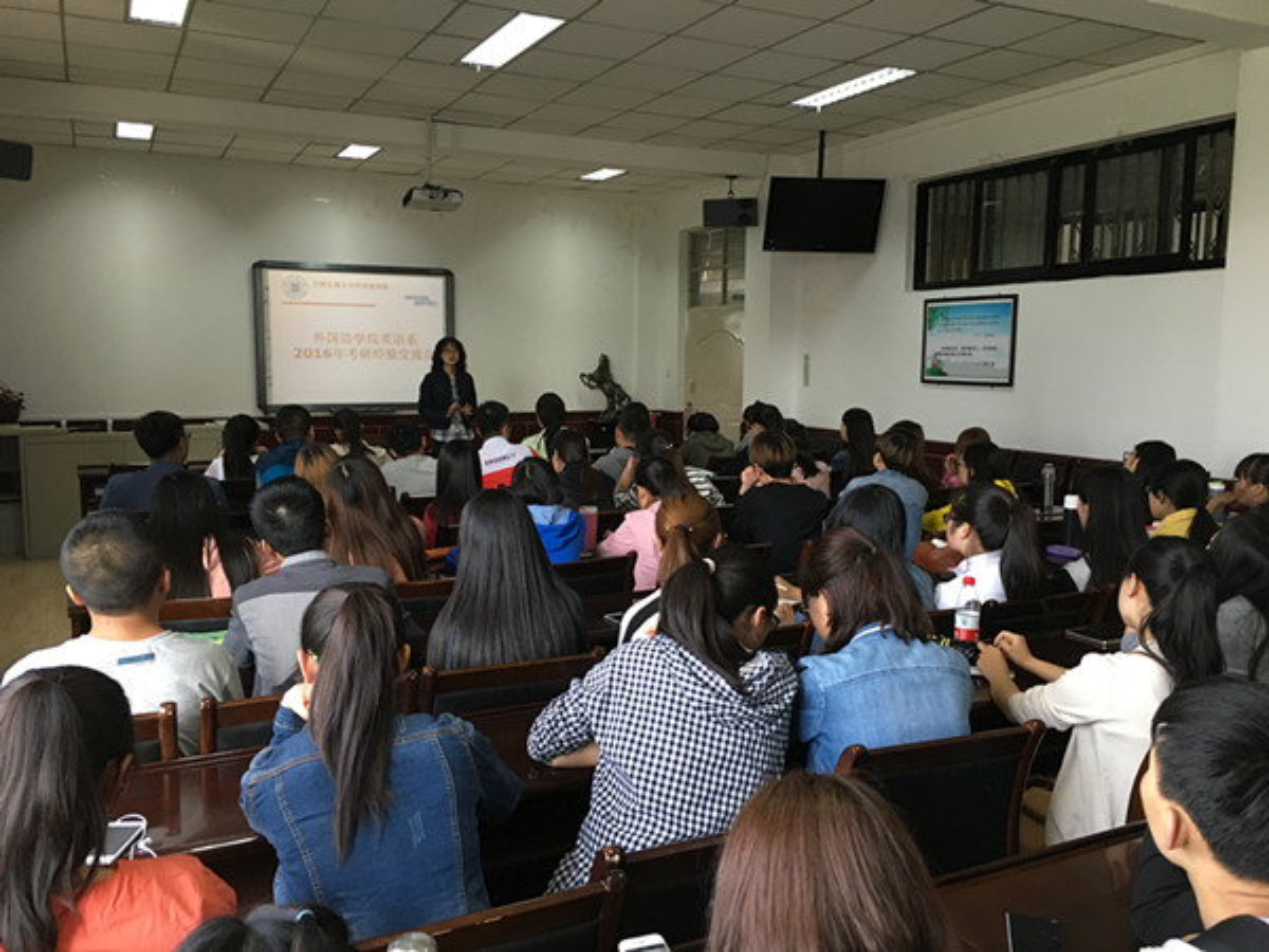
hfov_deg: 61.7
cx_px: 634
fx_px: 1063
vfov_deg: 48.2
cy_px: 476
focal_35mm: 29
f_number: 2.2
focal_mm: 4.15
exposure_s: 1/33
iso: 64
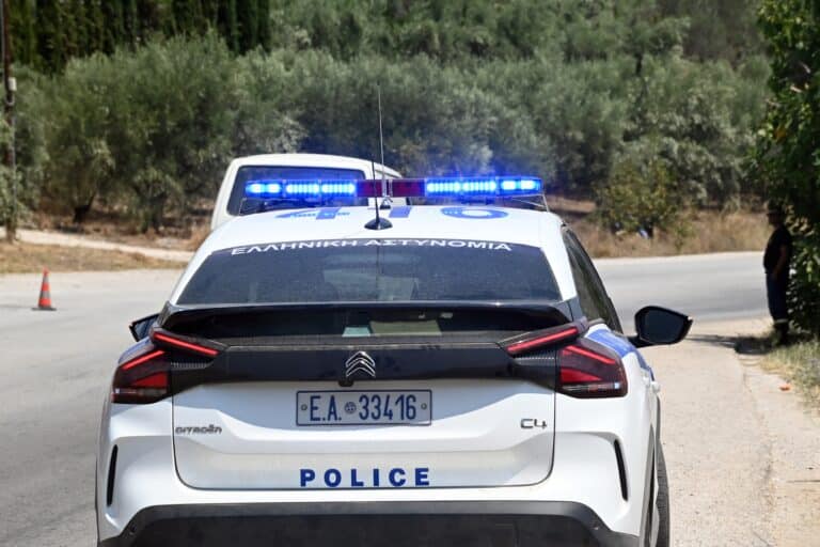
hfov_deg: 10.5
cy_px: 274
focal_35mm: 195
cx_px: 410
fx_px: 4441
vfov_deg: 7.0
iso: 1000
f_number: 11
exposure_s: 1/2000
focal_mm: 130
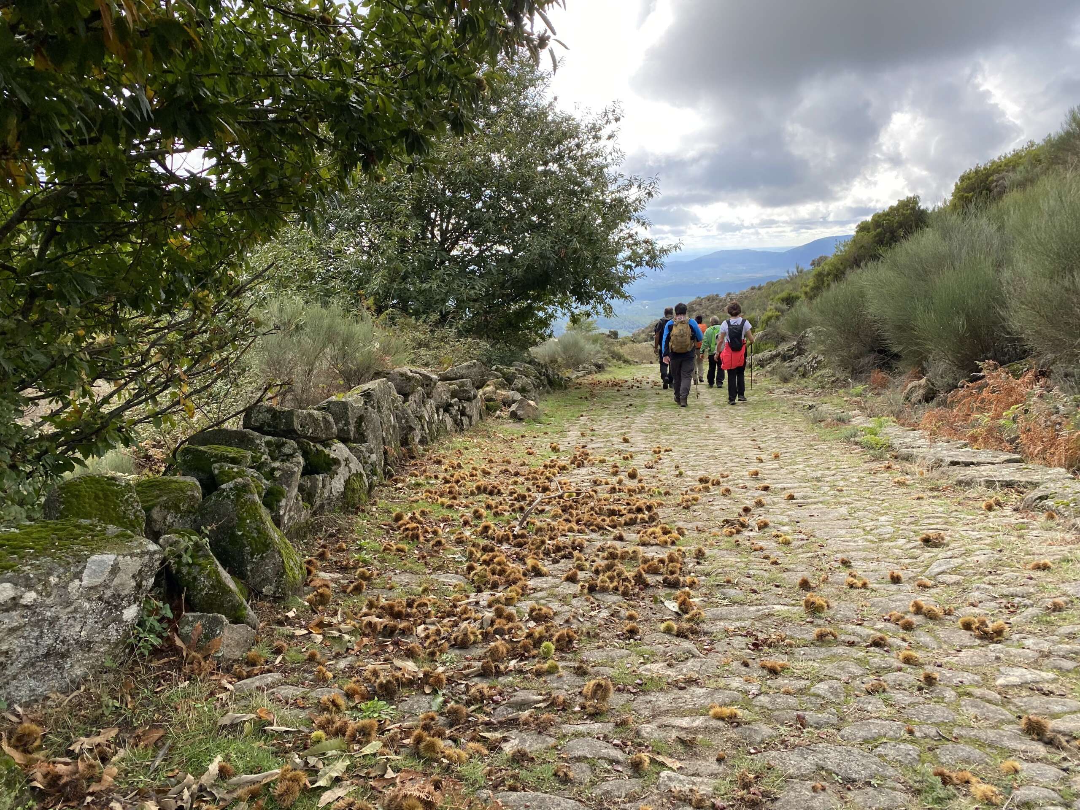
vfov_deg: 53.1
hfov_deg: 67.3
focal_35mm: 26
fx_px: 811
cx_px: 540
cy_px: 405
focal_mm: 4.25
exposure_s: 1/644
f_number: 1.8
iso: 32
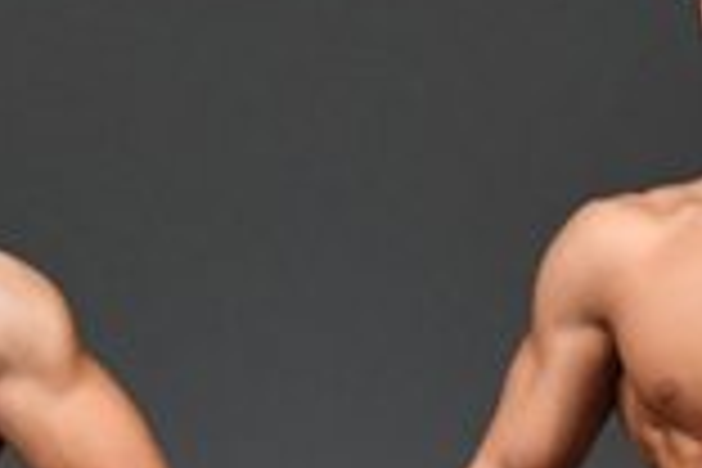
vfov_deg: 0.9
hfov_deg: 1.3
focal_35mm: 1563
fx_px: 30476
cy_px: 810
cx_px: 7
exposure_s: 1/400
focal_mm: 210
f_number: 5.6
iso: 4000
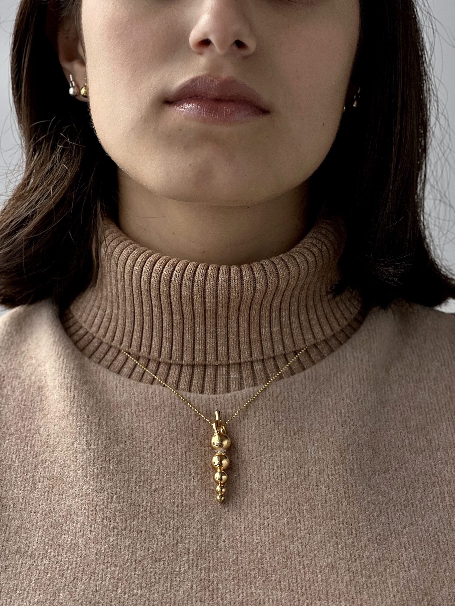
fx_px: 1349
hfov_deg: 19.1
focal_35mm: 77
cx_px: 228
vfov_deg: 25.3
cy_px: 303
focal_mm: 9
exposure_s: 1/121
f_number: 2.8
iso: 100
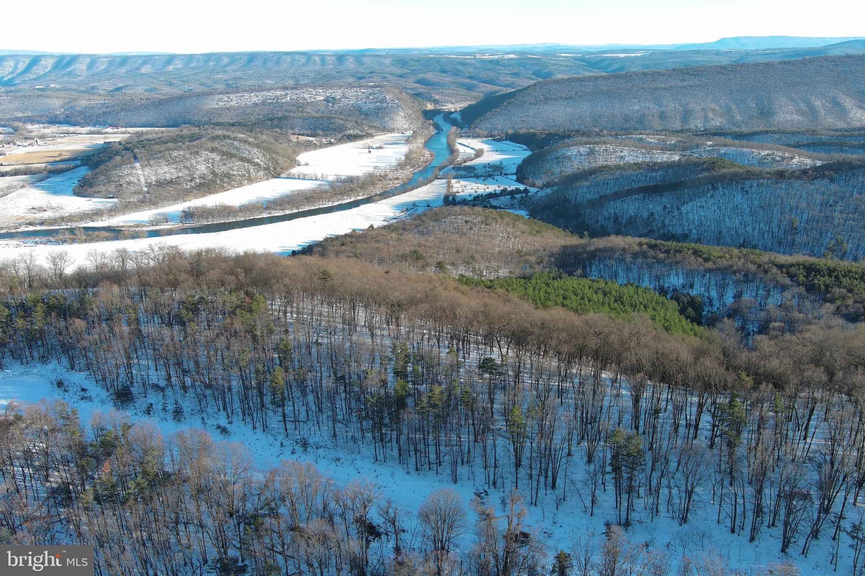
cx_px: 432
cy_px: 288
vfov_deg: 45.0
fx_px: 697
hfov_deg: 63.7
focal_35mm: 29
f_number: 2.8
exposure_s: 1/382
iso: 100
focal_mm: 10.57
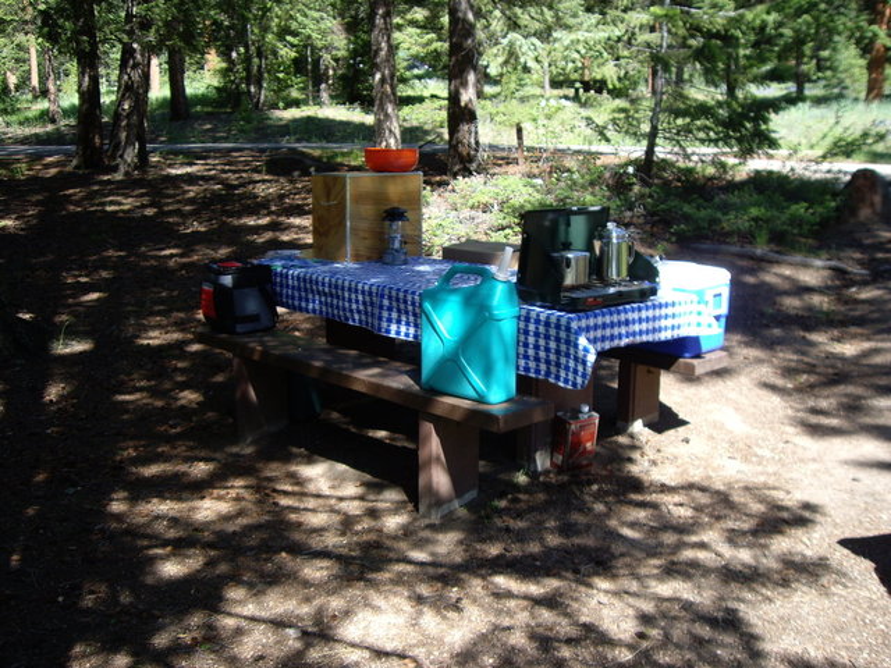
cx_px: 446
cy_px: 334
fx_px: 978
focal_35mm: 38
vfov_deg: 37.7
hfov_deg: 49.0
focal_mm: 6.2
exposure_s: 1/160
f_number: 2.7
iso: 50
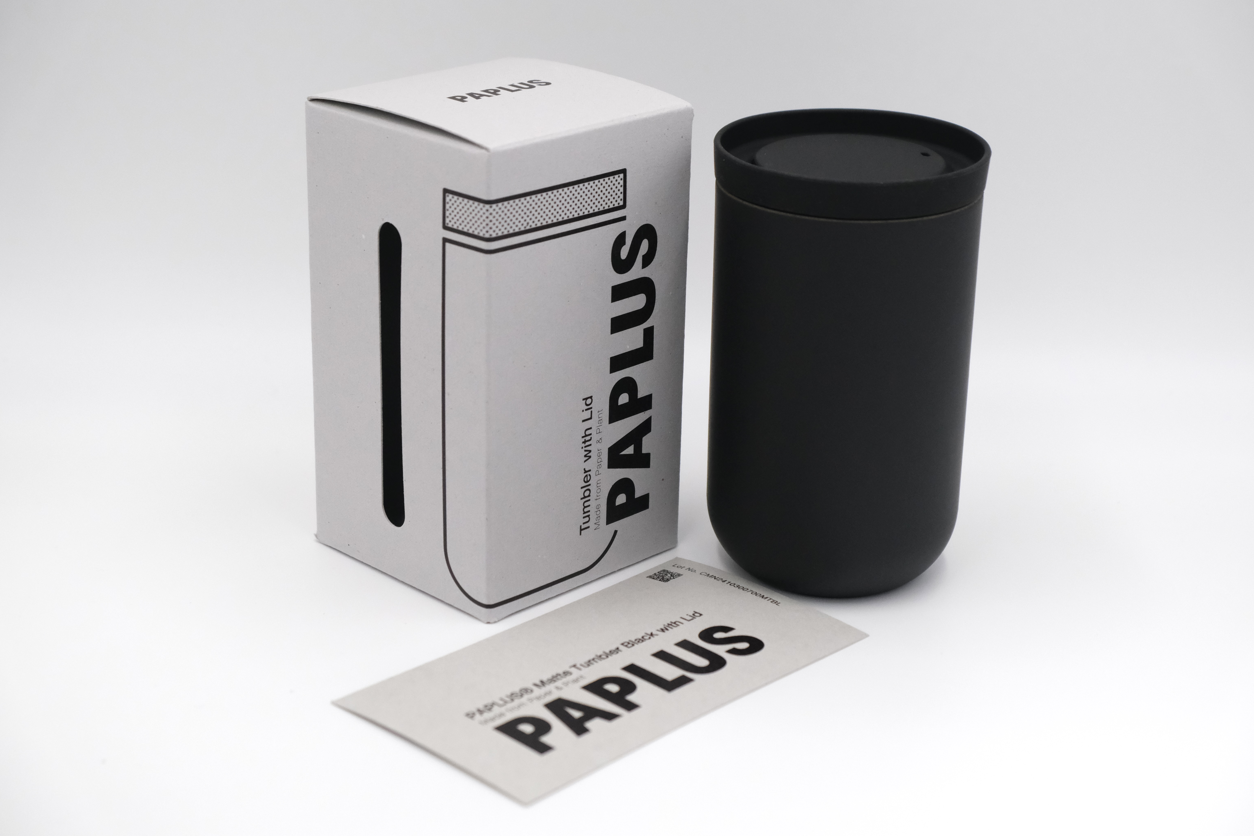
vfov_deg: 20.3
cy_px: 417
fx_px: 2334
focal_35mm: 67
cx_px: 629
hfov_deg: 30.1
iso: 3200
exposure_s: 1/2500
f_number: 4.7
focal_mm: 43.9
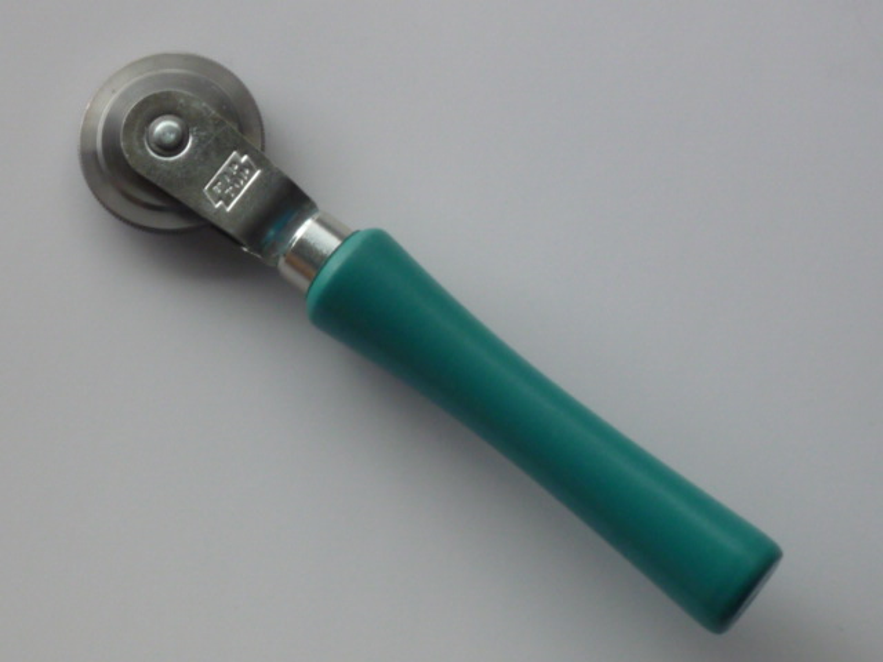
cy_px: 331
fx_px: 4260
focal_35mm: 167
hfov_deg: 11.8
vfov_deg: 8.9
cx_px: 442
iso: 160
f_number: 5.5
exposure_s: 1/80
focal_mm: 16.4
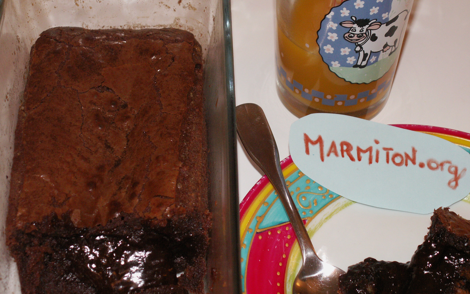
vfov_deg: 16.5
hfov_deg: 26.1
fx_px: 1012
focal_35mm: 79
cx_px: 233
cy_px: 145
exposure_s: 1/40
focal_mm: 12.37
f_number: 3.2
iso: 160
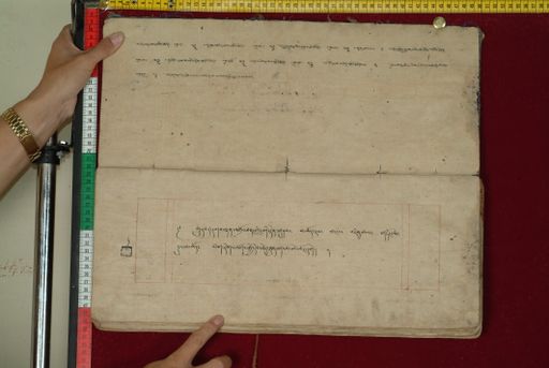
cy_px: 184
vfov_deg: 15.5
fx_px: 1352
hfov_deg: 23.0
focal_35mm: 88
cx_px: 274
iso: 160
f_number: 13
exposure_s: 1/20
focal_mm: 59
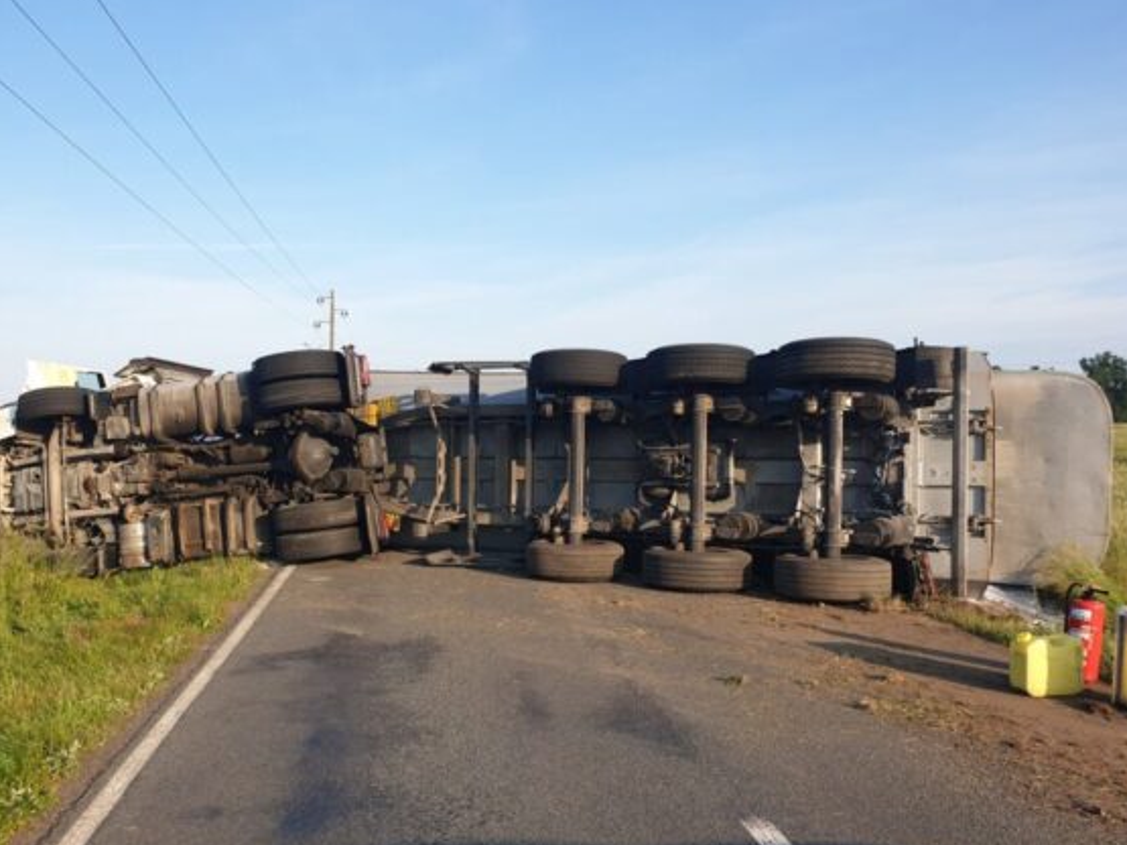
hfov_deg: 59.9
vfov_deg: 46.7
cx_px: 516
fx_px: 977
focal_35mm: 30
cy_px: 471
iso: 50
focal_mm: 4.3
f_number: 2.4
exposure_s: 1/650
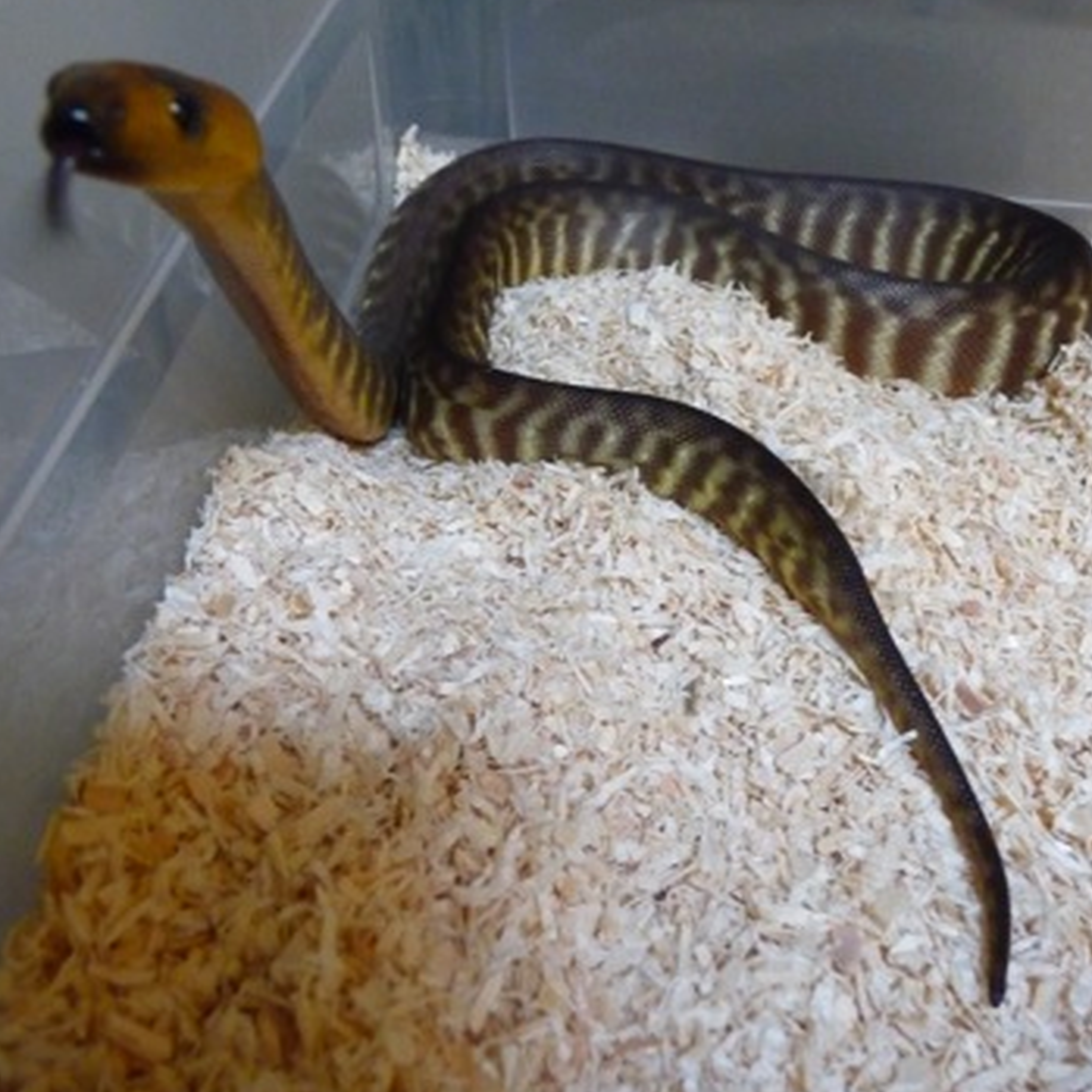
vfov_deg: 48.0
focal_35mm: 34
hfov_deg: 48.4
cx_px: 538
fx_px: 1213
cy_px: 407
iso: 800
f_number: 3.3
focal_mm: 4.7
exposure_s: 1/25
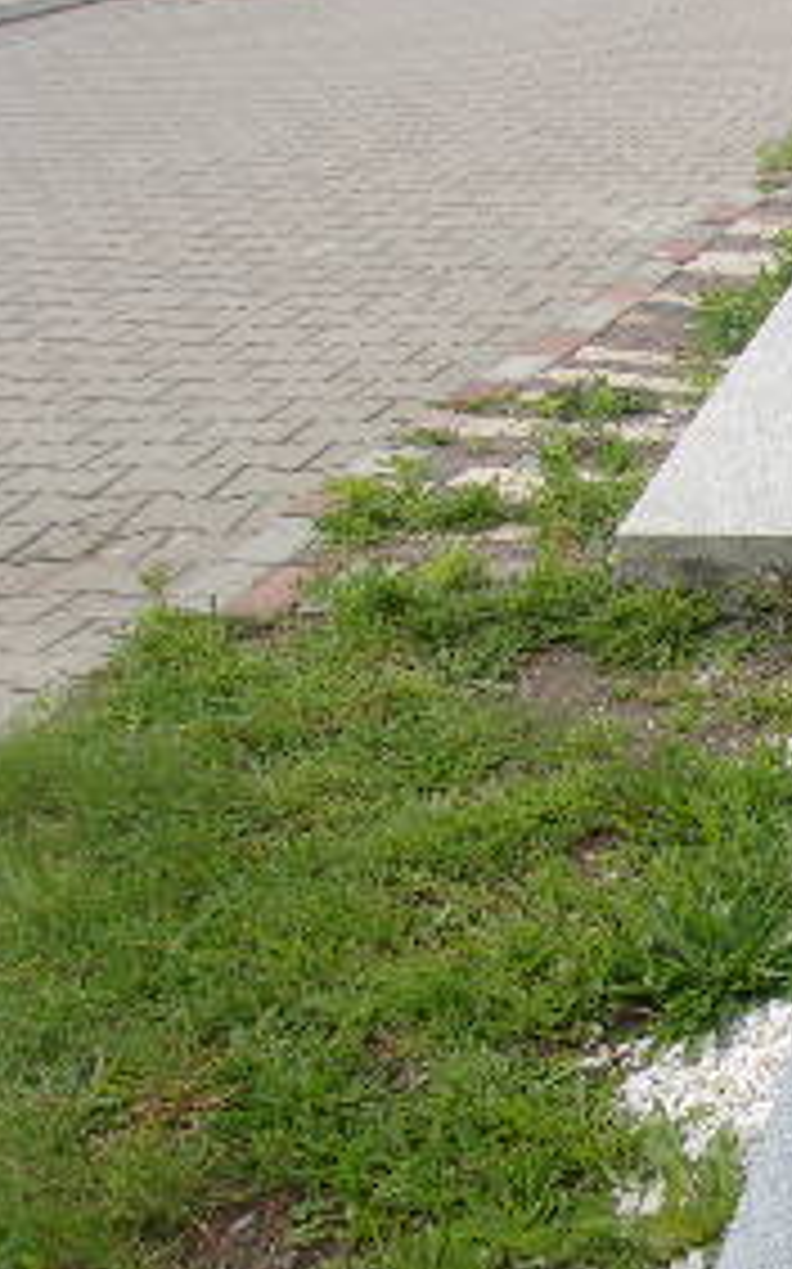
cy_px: 662
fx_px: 2247
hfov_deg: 16.8
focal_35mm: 65
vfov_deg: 31.5
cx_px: 1404
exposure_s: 1/140
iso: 80
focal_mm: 4.9
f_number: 3
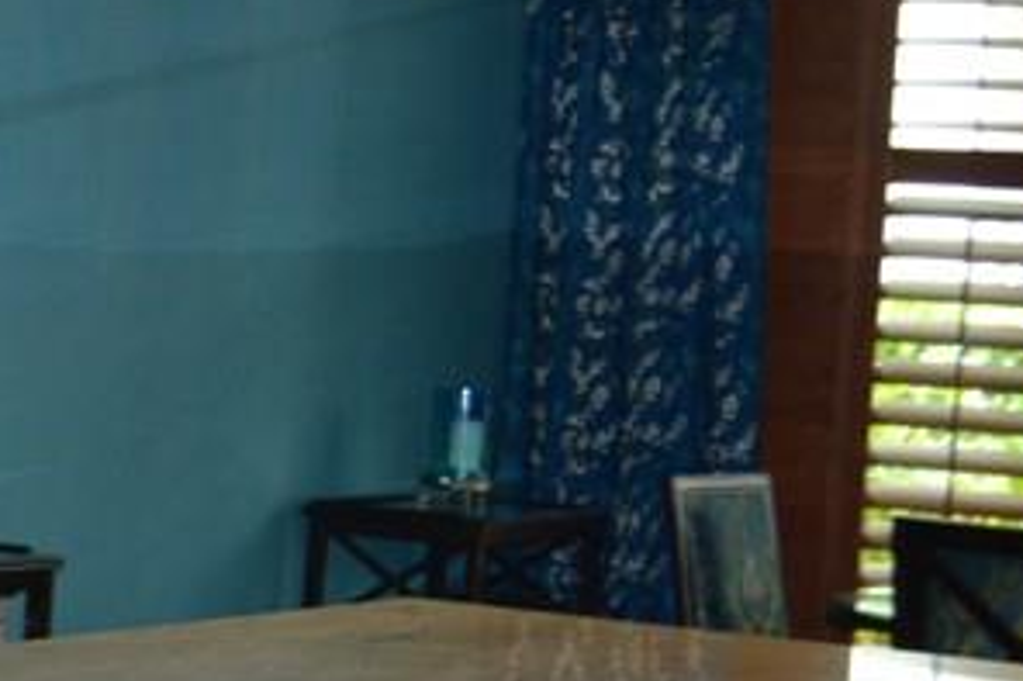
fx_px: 4374
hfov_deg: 12.5
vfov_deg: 8.9
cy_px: 508
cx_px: -641
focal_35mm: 154
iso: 720
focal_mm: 28
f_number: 4
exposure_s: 1/60
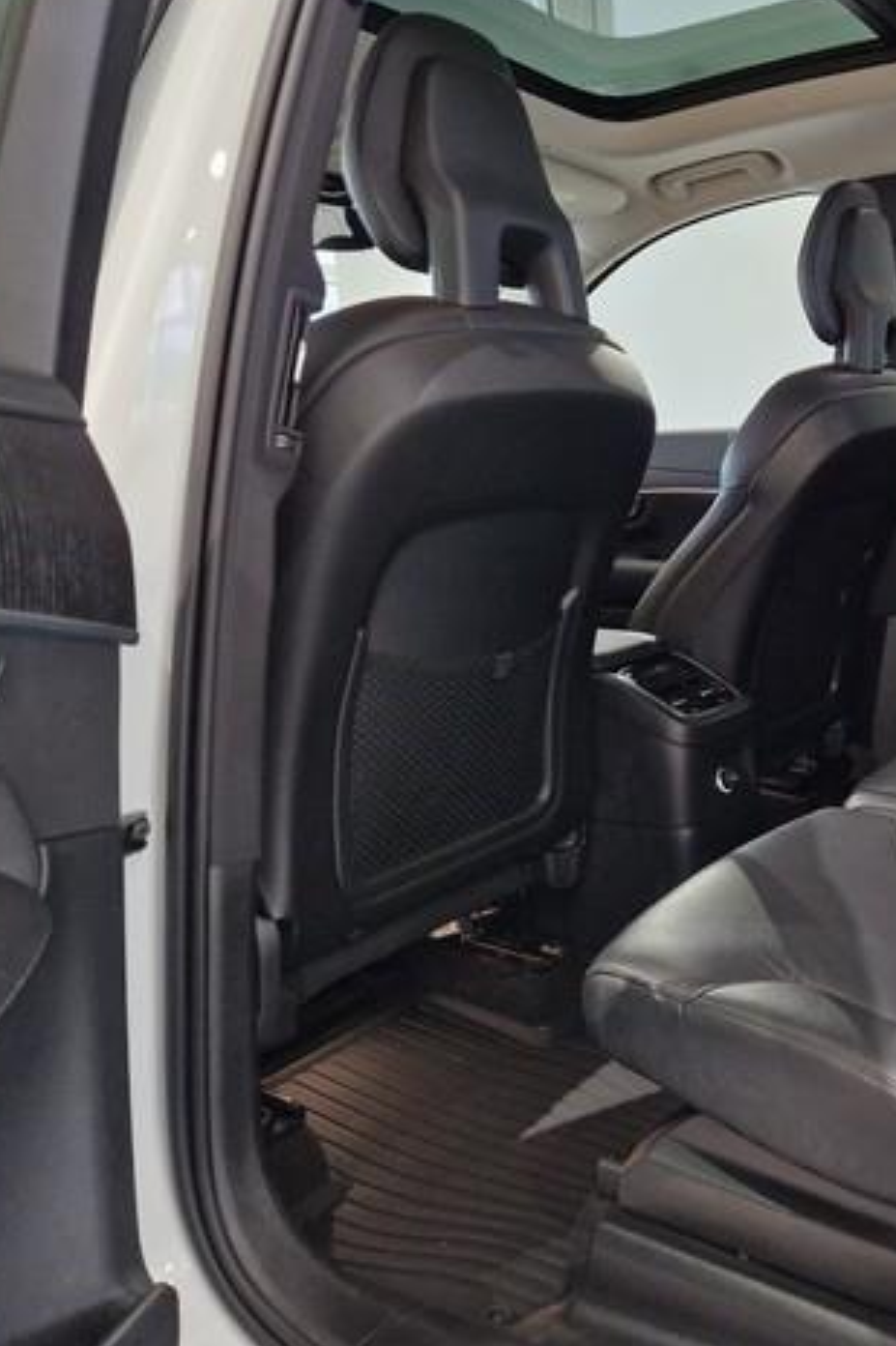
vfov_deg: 57.2
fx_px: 1233
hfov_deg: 37.5
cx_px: 795
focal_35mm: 33
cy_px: 656
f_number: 1.8
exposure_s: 1/100
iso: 400
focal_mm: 5.4
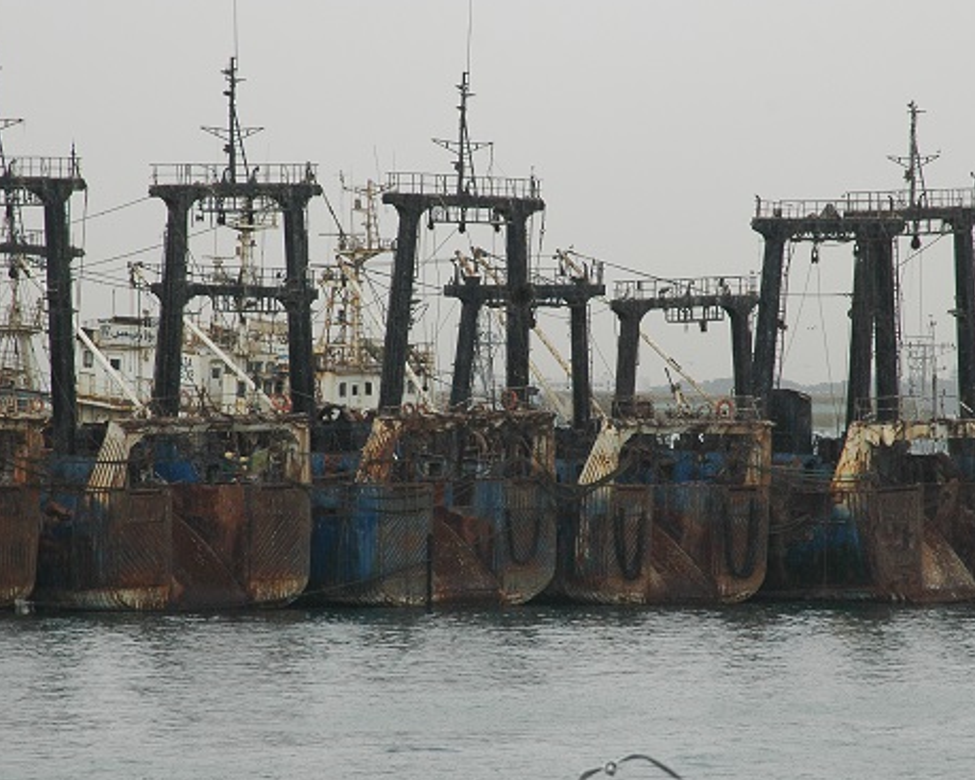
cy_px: 414
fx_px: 7155
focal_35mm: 248
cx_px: 498
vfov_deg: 6.2
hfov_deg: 7.8
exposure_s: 1/250
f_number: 9
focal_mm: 120
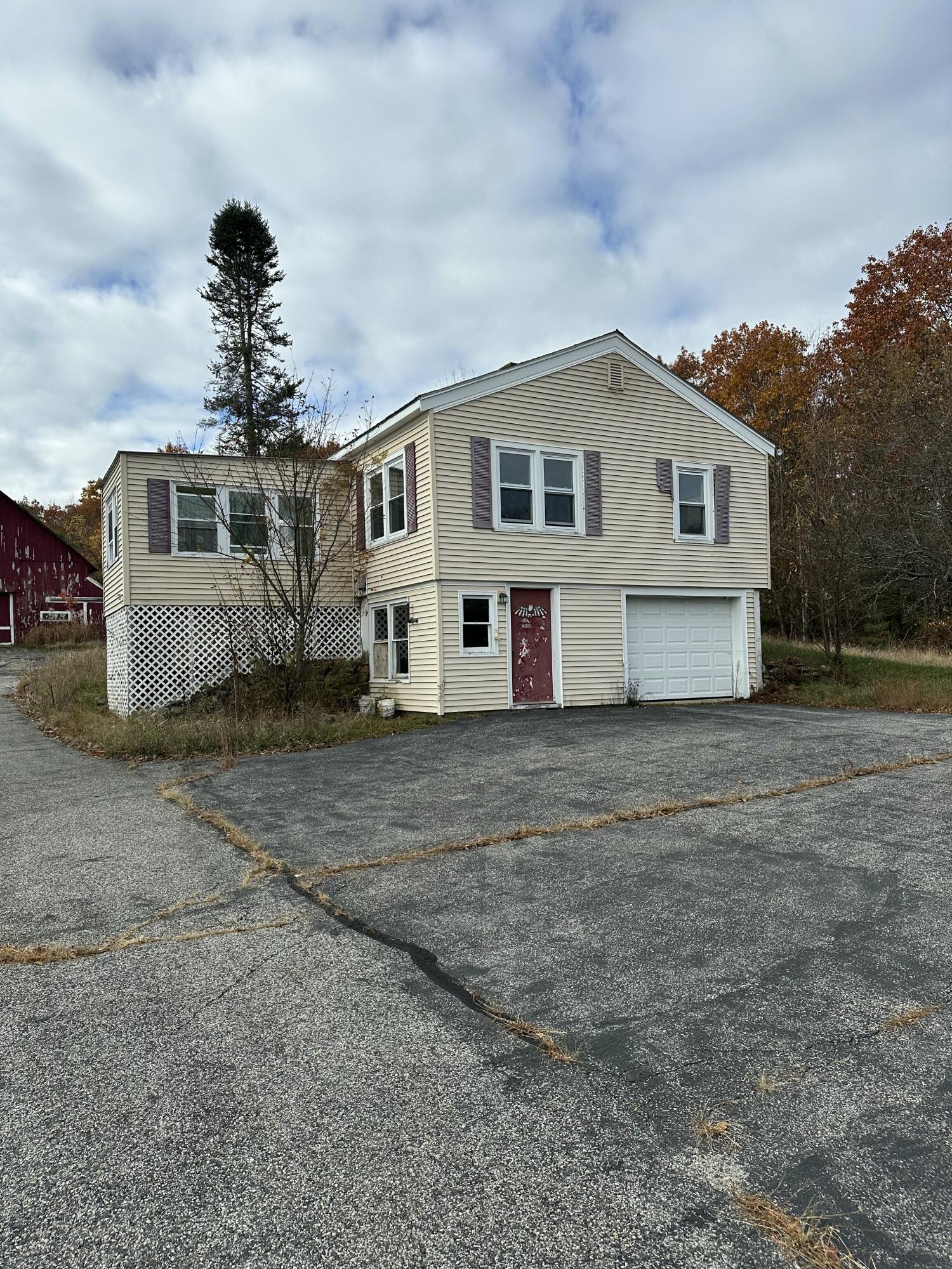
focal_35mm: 24
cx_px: 476
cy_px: 634
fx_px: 880
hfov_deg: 56.8
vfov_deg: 71.6
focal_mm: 6.86
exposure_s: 1/4545
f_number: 1.78
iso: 80
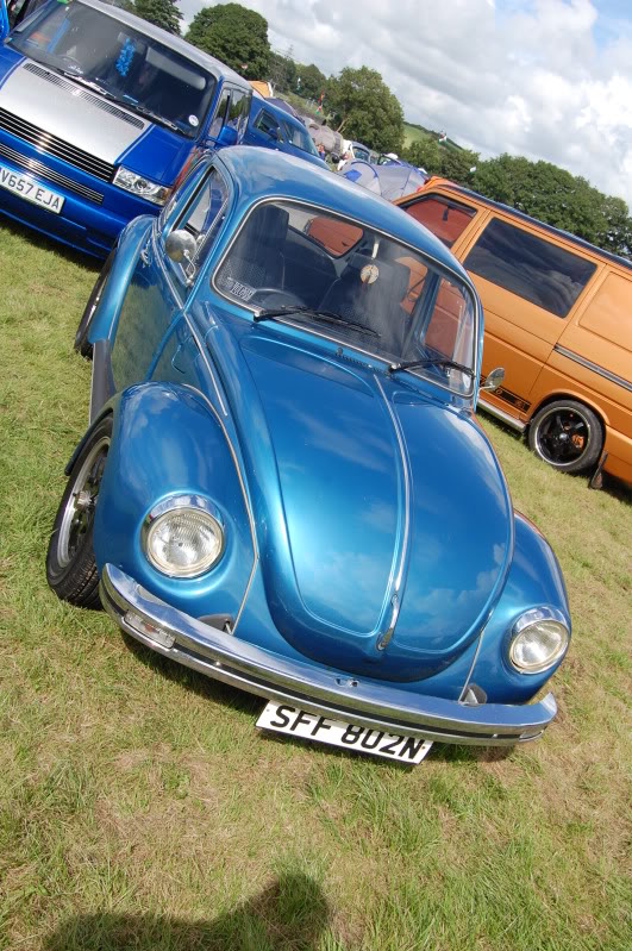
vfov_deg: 55.2
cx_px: 316
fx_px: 910
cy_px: 476
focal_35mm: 34
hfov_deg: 38.3
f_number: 8
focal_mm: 23
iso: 200
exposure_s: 1/250
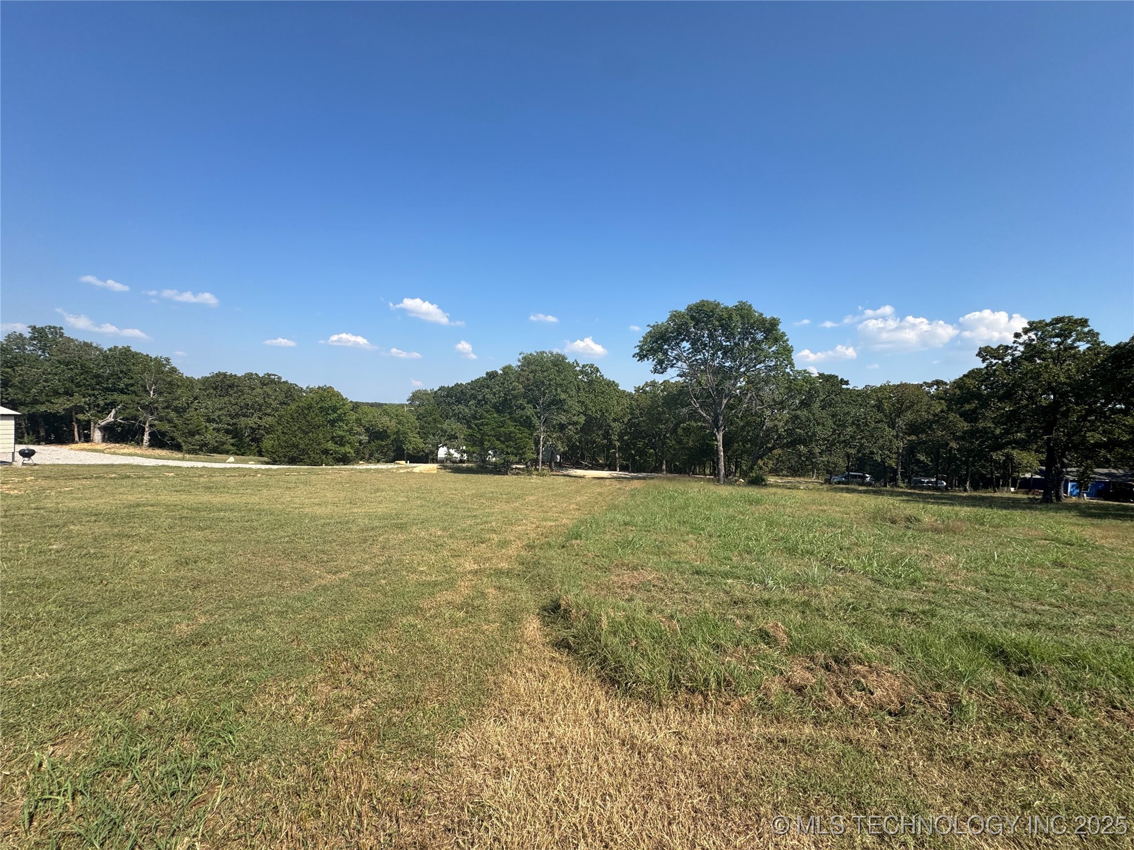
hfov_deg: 102.1
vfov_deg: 85.7
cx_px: 567
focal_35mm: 14
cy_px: 425
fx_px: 459
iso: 50
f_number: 2.2
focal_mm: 2.22
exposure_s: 1/1672
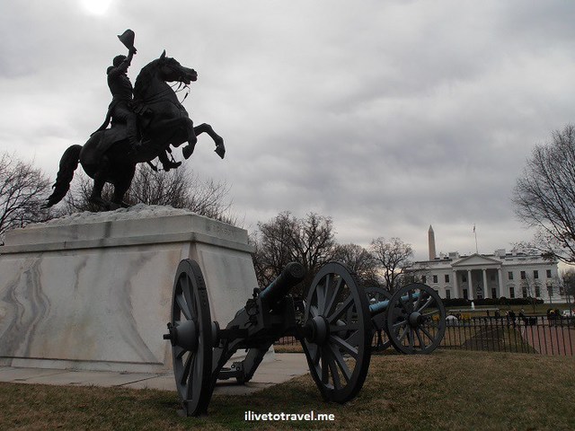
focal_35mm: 37
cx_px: 288
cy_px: 216
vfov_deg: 38.7
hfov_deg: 50.1
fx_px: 615
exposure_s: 1/250
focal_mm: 6.61
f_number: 9.9
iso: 80
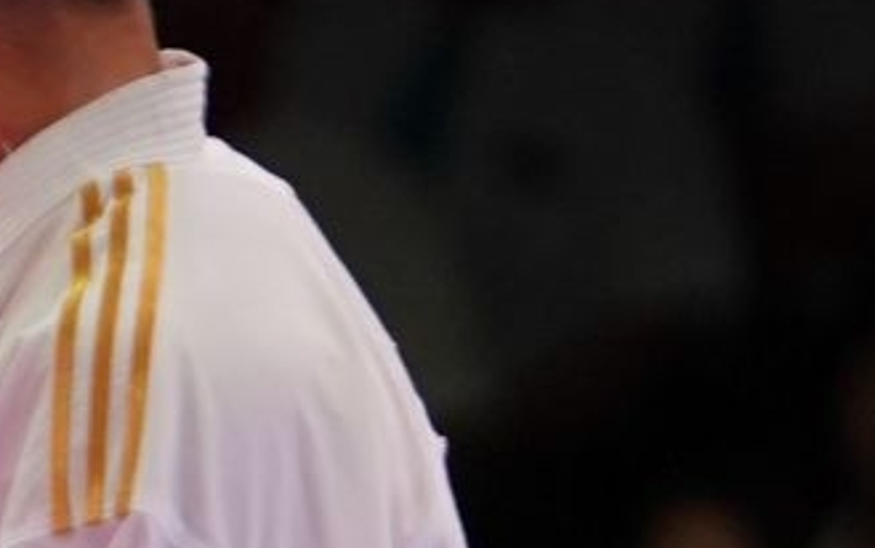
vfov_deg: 0.9
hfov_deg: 1.4
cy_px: 580
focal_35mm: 1521
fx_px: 36289
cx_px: -1434
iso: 1000
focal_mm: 182
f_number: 2.8
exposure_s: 1/1000
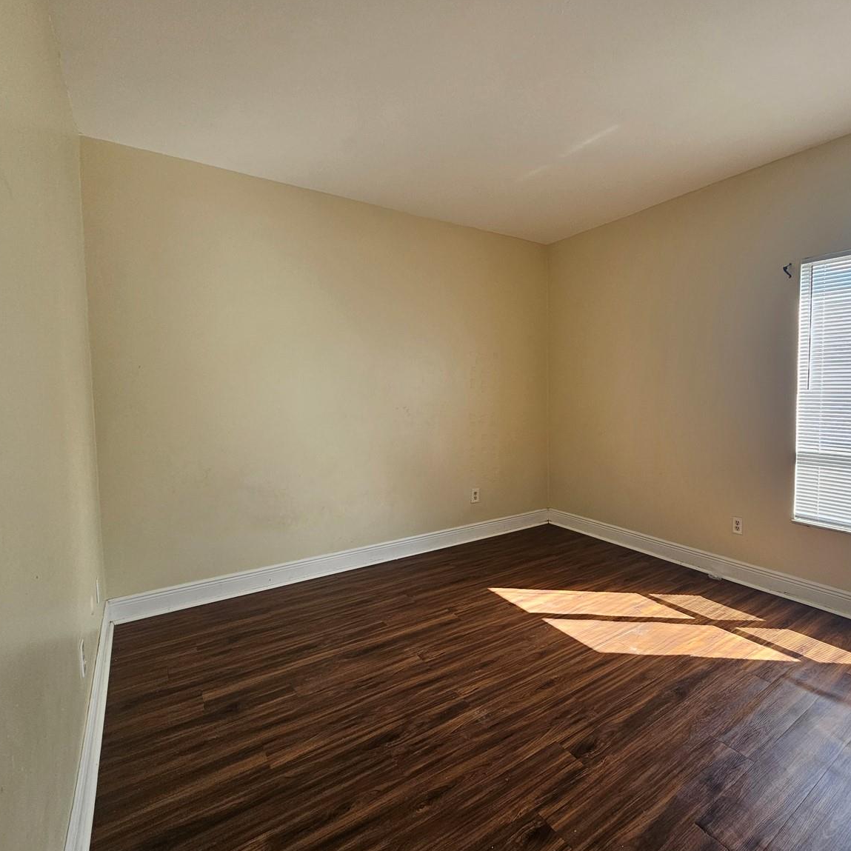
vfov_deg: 87.4
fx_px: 445
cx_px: 547
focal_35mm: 16
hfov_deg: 85.2
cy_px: 412
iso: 64
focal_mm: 2.2
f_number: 2.2
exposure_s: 1/120
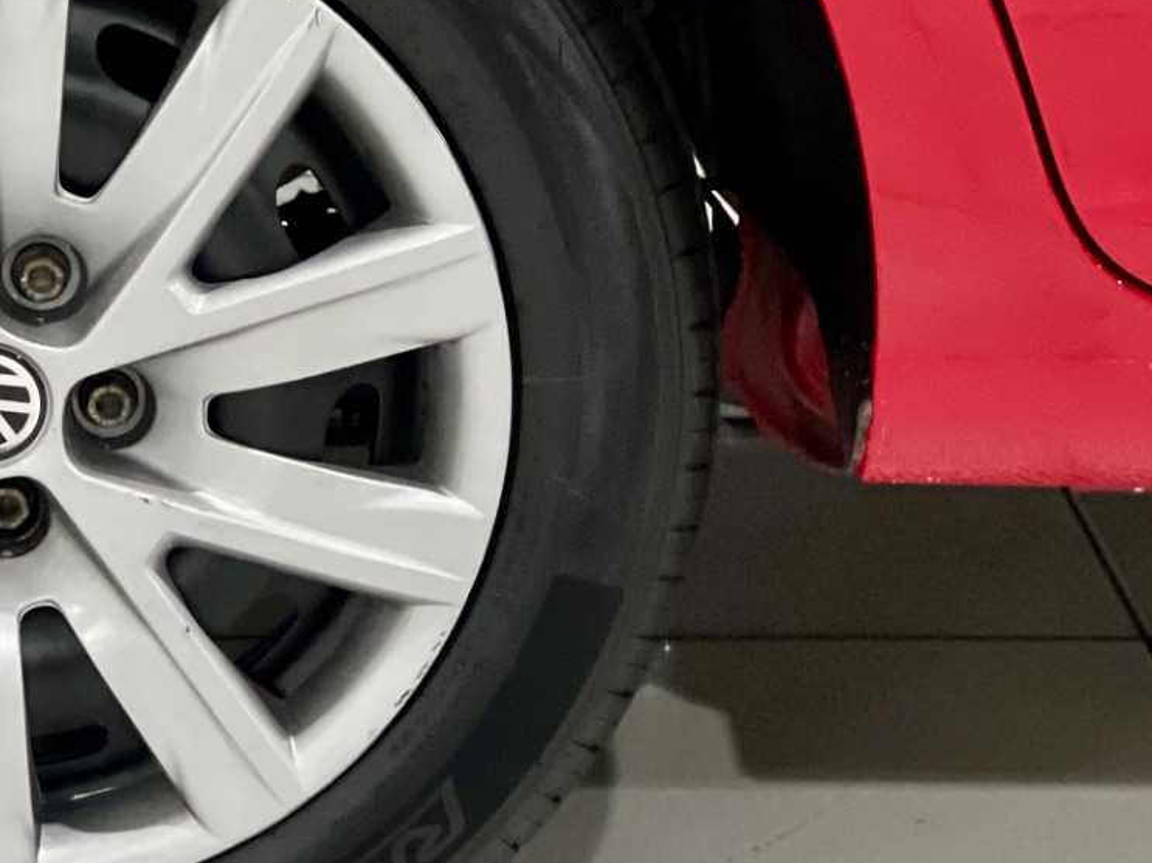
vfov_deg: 7.5
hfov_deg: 9.9
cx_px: 99
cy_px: 378
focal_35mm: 199
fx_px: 6622
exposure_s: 1/30
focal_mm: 9
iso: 400
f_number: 2.8
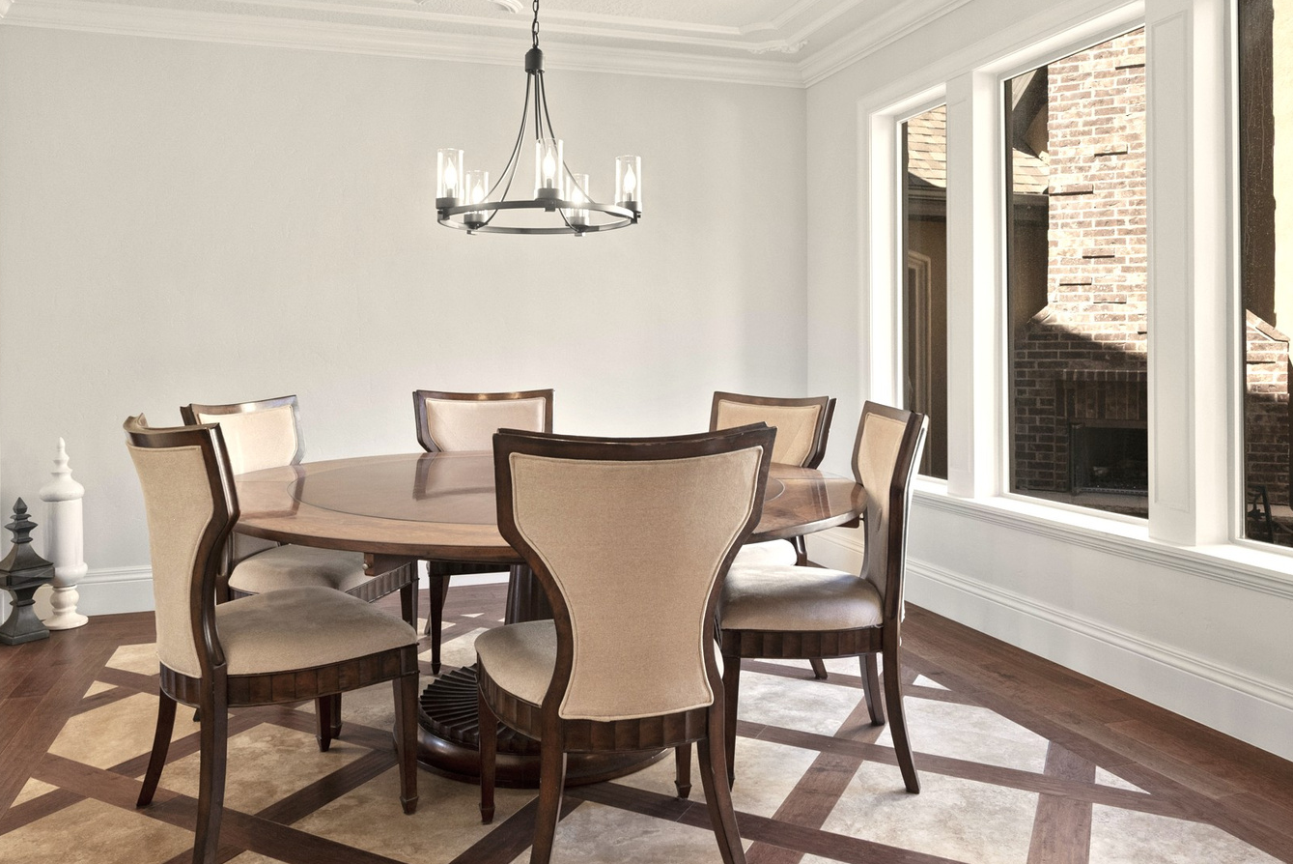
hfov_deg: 69.3
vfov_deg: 49.3
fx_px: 934
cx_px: 604
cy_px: 347
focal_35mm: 26
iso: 500
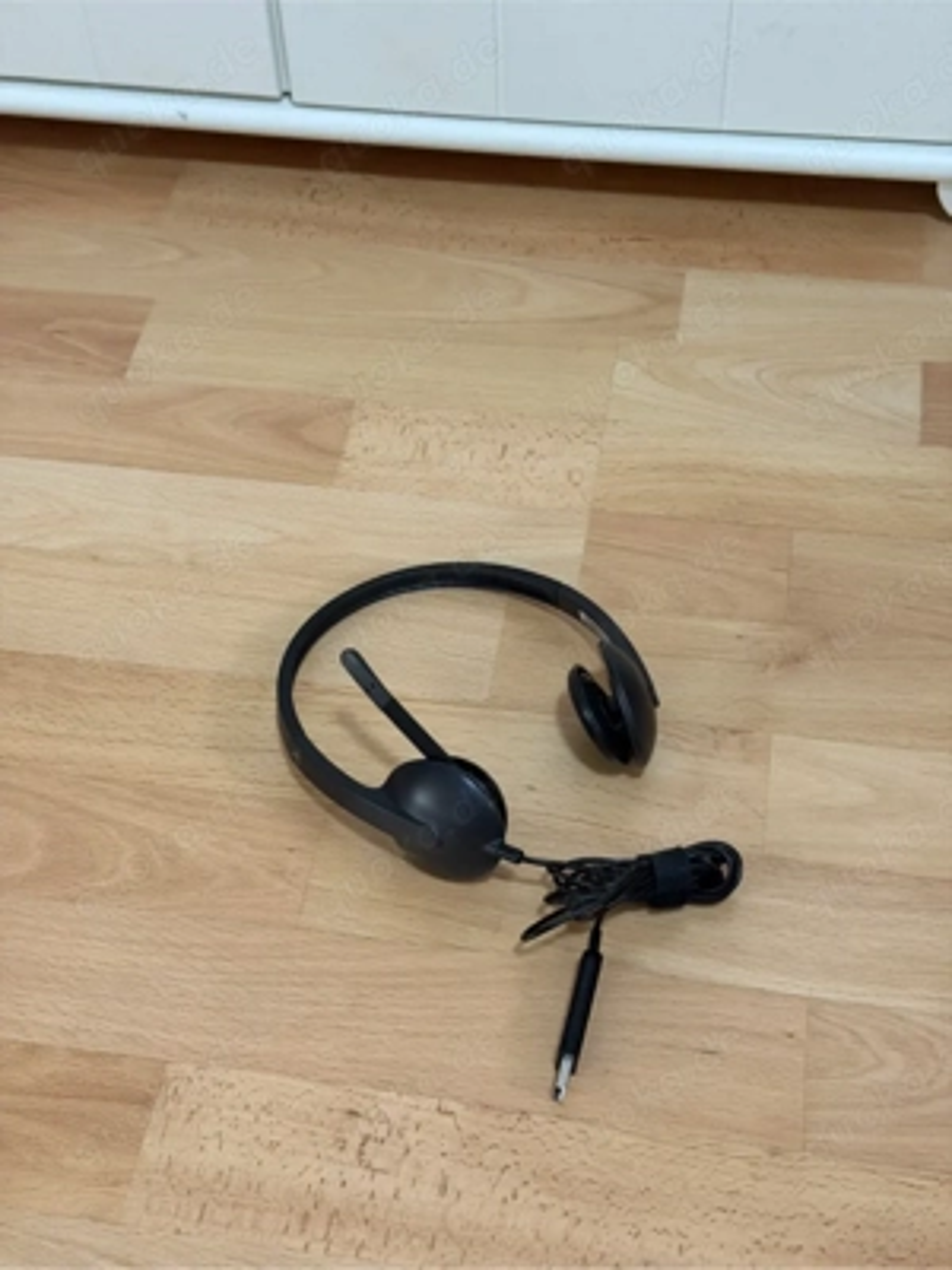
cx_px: 476
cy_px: 635
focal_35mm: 48
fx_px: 1760
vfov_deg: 39.7
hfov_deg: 30.3
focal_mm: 6.76
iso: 400
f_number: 1.78
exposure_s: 1/40
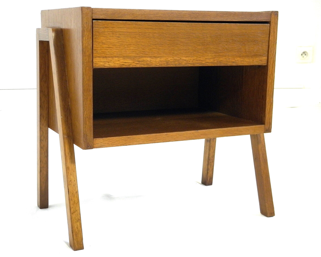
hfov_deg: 35.3
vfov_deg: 28.6
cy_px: 128
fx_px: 504
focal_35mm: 53
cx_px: 149
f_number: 4
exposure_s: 1/20
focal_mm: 9.1
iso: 200
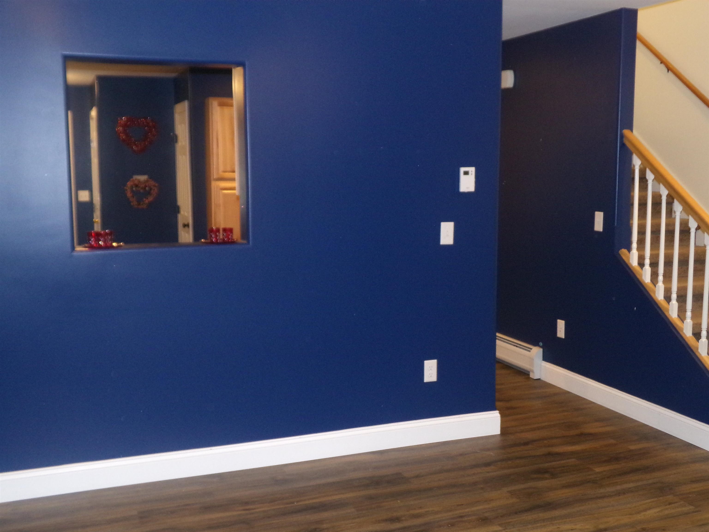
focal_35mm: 37
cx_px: 354
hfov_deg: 50.1
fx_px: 758
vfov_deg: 38.7
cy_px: 266
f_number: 4
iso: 640
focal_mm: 6.6
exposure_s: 1/34
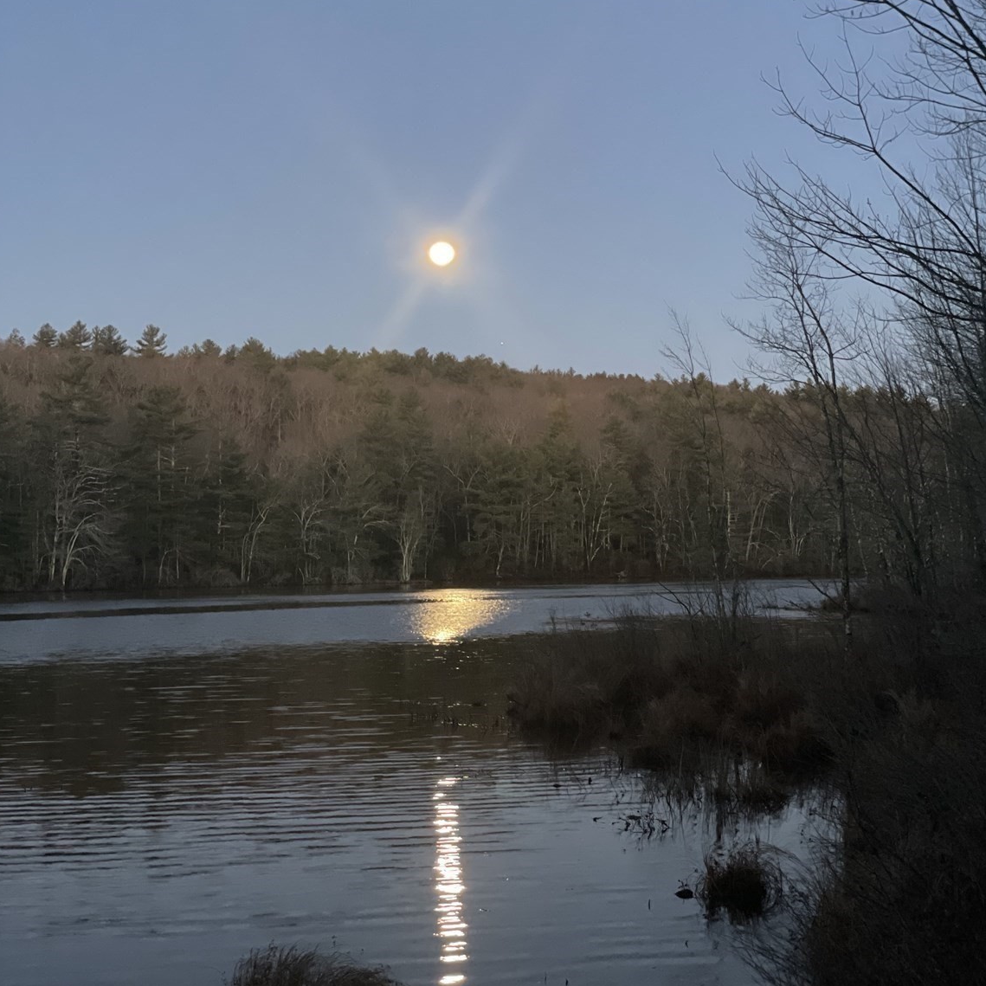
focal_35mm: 62
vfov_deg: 27.7
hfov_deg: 27.7
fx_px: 1998
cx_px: 488
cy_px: 547
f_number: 2
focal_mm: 6
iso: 640
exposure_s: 1/15
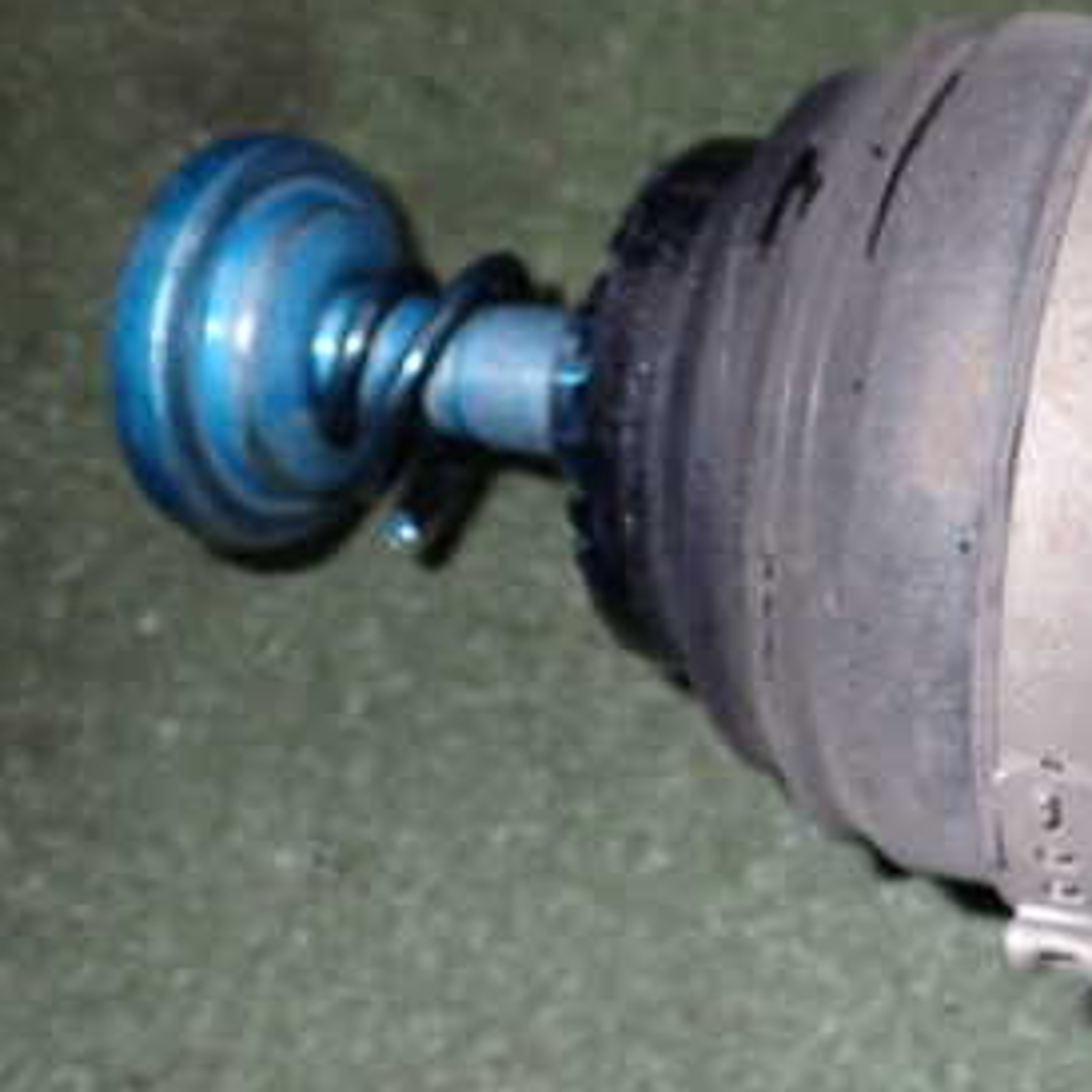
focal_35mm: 58
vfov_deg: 29.5
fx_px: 2070
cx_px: 1184
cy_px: 494
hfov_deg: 27.2
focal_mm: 5.4
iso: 320
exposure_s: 1/30
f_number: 6.3
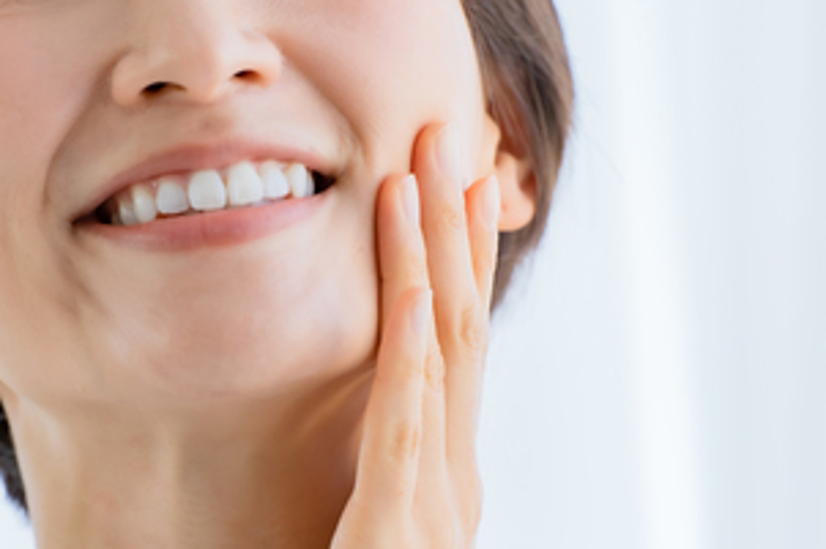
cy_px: 295
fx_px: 8760
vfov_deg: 3.6
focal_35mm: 382
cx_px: 284
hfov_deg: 5.4
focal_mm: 180
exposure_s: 1/200
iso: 400
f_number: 4
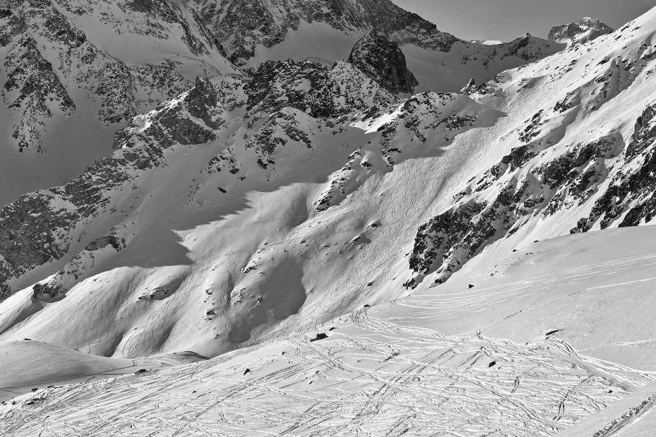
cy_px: 163
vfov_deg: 7.0
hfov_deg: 10.5
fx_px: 3553
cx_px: 257
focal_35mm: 195
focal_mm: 135
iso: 100
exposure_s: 1/800
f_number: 8
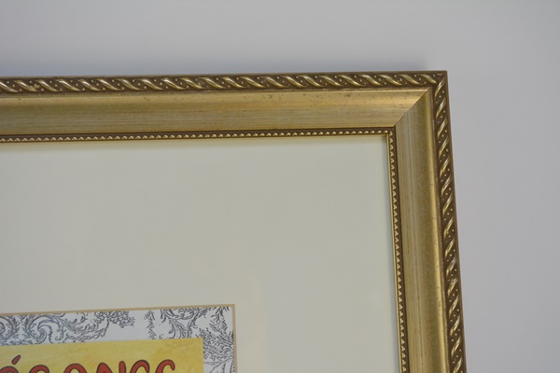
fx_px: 1027
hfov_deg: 30.5
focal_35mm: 66
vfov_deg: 20.6
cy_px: 186
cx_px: 280
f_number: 6.3
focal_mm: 44
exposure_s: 1/160
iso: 200
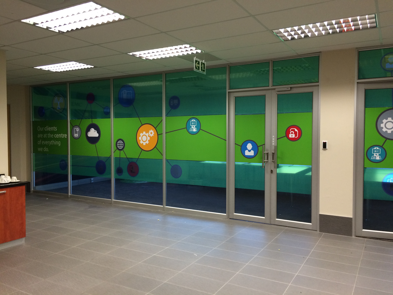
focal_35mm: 29
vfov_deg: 48.2
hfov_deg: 61.7
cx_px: 196
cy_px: 148
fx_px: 329
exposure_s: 1/33
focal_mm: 4.15
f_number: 2.2
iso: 80
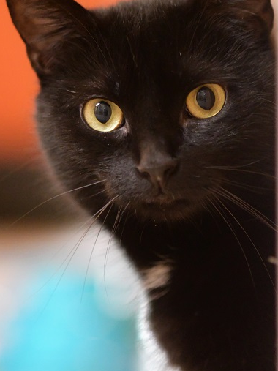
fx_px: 2153
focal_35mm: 201
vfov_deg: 9.8
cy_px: 177
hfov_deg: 7.4
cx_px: 115
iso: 6400
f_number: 3
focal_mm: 105
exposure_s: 1/125
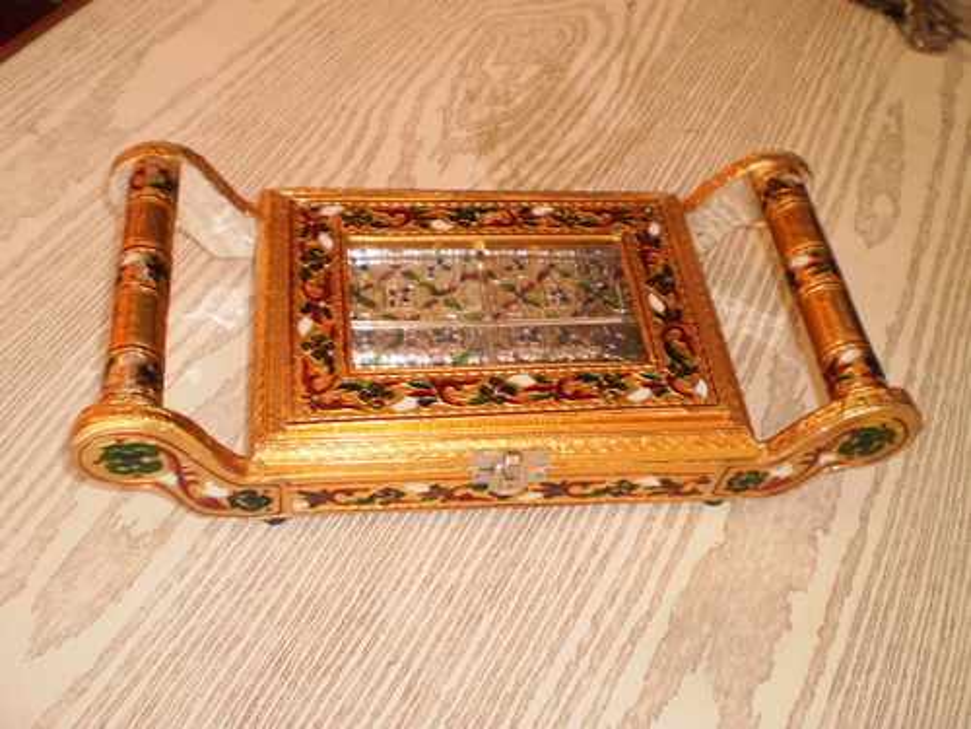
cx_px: 486
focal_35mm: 36
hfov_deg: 51.4
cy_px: 364
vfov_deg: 39.7
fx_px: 1010
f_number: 3.1
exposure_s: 1/30
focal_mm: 6.3
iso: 125
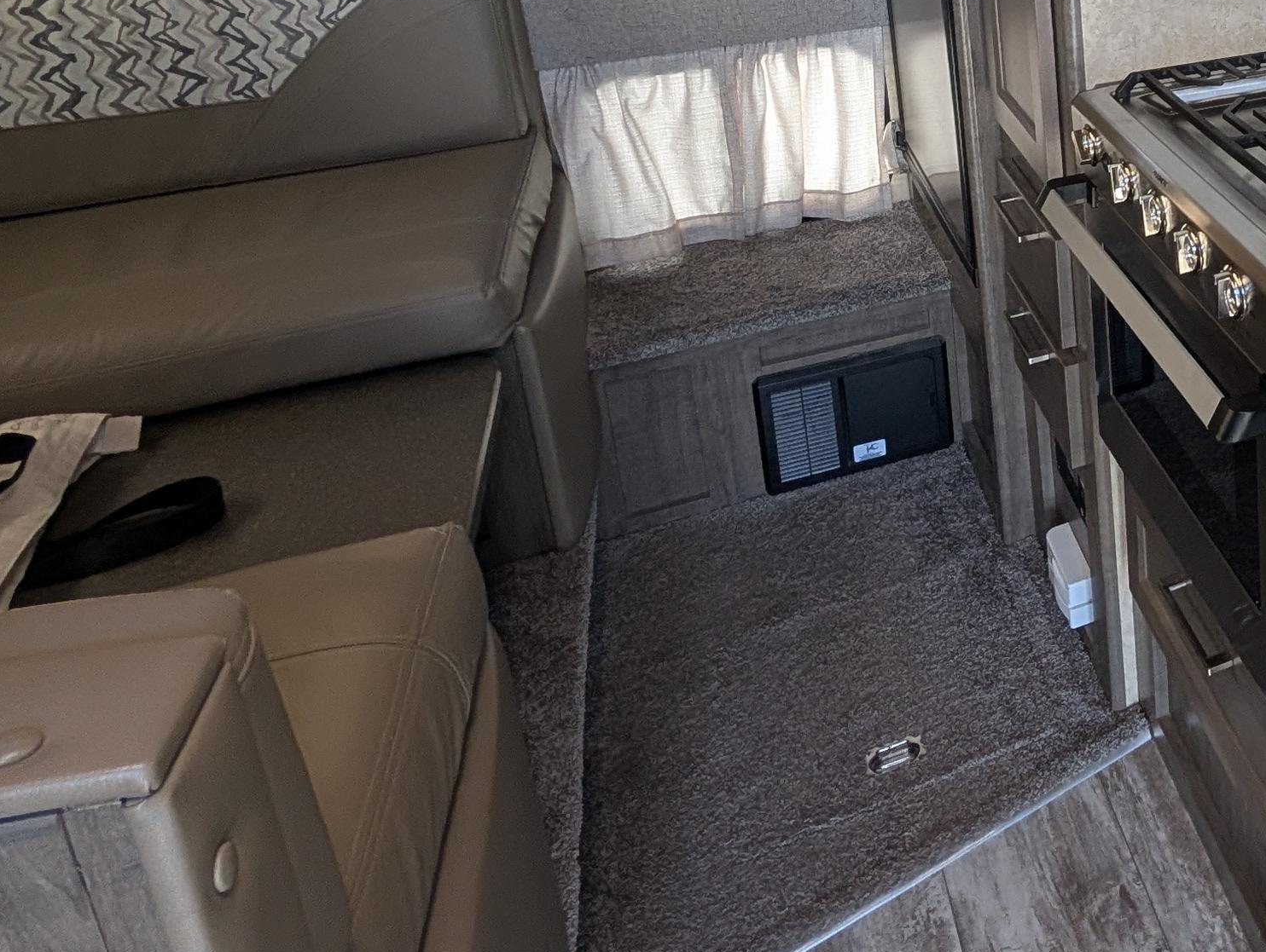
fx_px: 1208
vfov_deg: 38.3
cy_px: 1
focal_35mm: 33
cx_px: 1384
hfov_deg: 43.3
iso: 131
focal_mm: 2.02
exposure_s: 1/90.6
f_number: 1.7
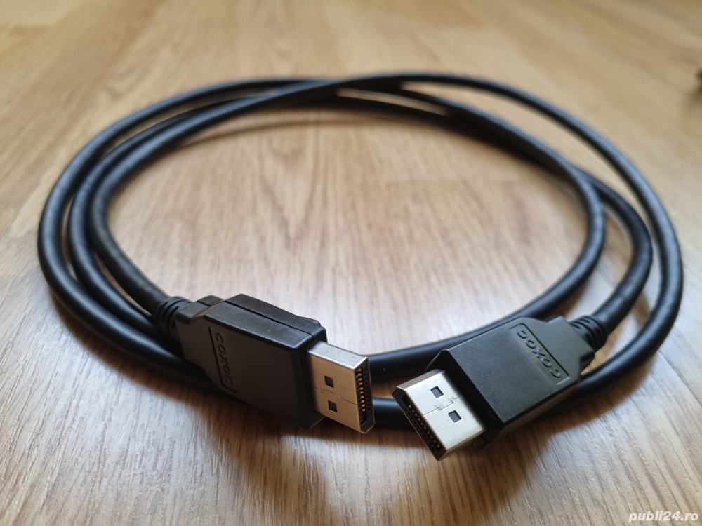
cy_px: 263
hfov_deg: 67.3
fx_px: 527
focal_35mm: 26
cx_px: 351
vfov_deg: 53.1
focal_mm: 5.4
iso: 400
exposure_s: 1/50
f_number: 1.8
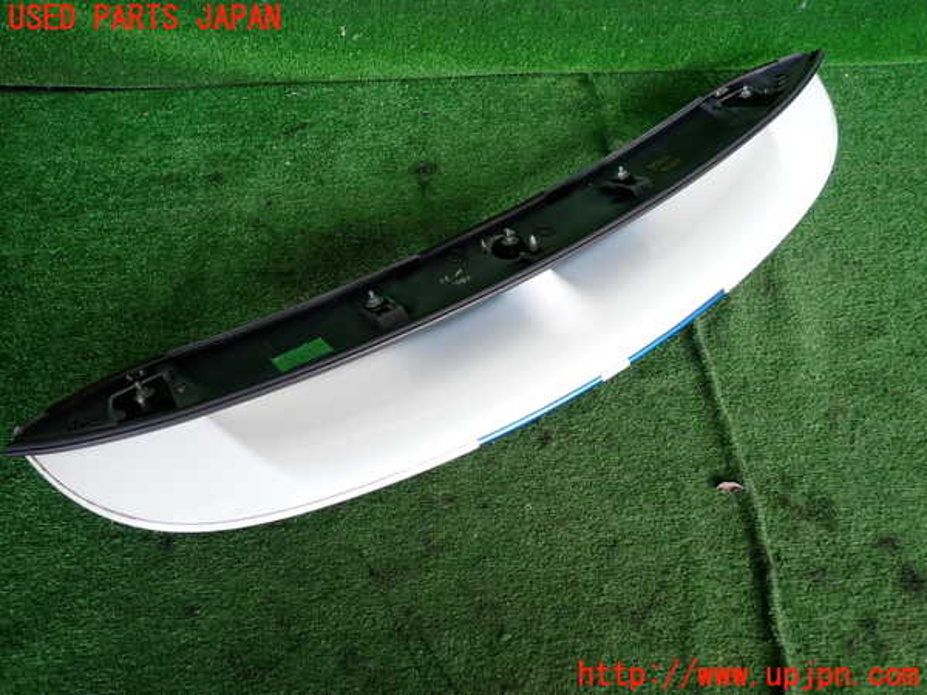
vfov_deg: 54.9
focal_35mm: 25
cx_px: 464
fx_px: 669
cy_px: 348
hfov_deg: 69.4
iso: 200
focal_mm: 4.5
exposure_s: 1/125
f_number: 2
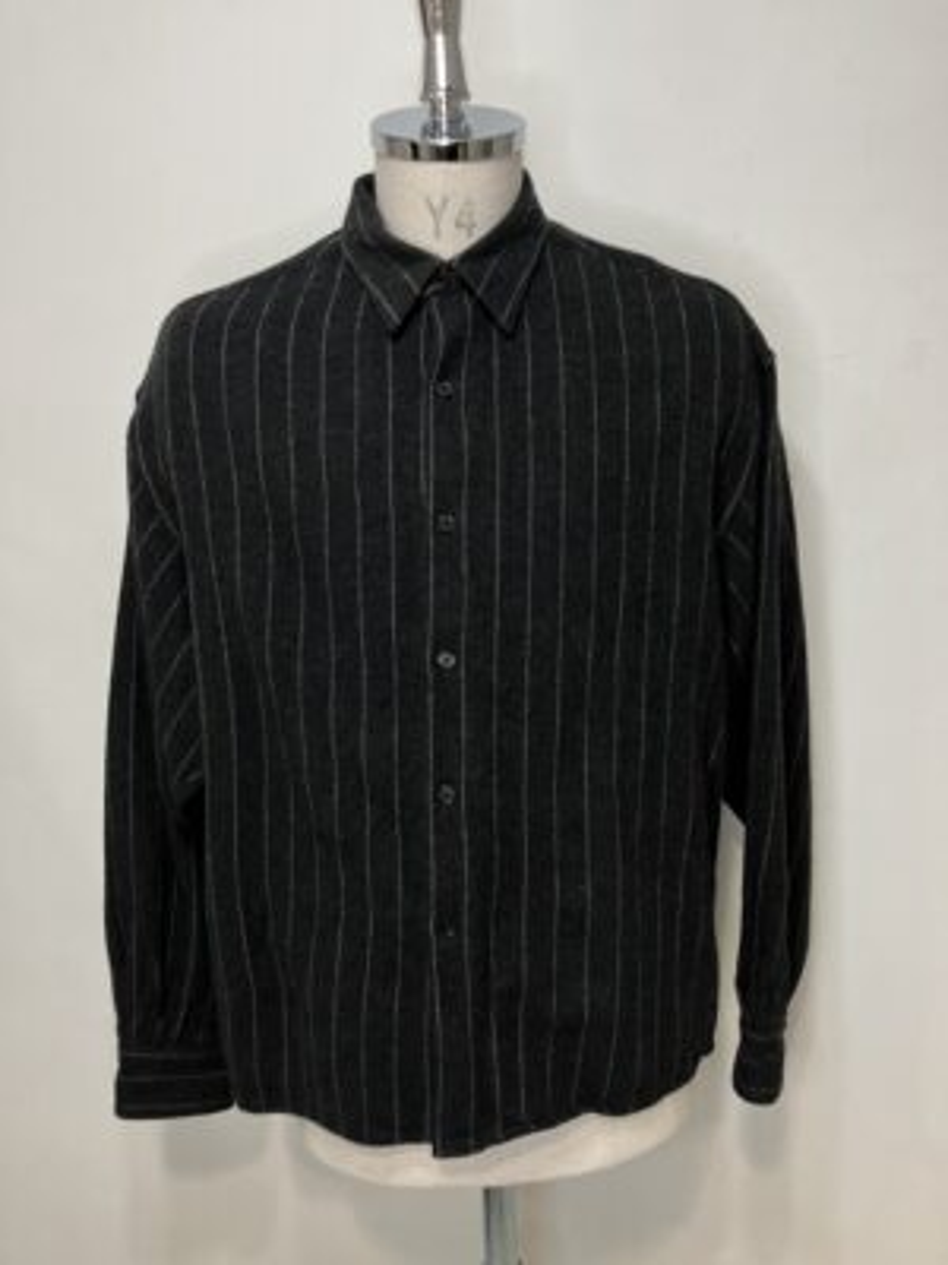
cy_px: 632
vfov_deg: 63.4
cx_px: 474
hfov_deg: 49.7
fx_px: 1022
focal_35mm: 28
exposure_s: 1/50
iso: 64
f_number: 1.8
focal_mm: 3.99
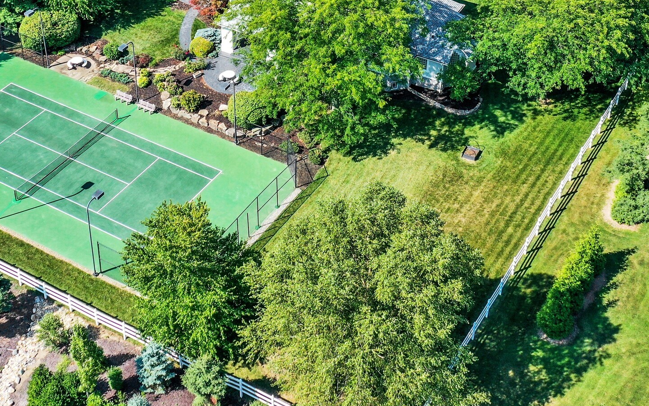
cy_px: 26
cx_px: 281
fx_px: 1079
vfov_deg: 20.8
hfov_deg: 33.4
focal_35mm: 61
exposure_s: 1/240
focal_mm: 10.26
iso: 100
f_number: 5
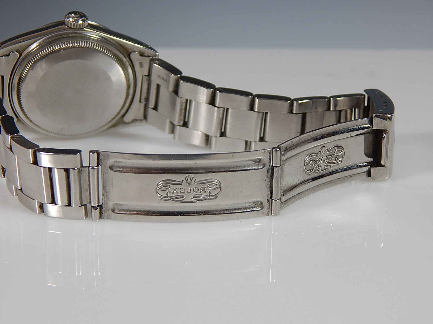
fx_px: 863
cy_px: 162
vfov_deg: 21.3
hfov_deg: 28.2
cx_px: 216
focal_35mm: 69
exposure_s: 1/50
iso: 125
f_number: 4.1
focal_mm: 12.3
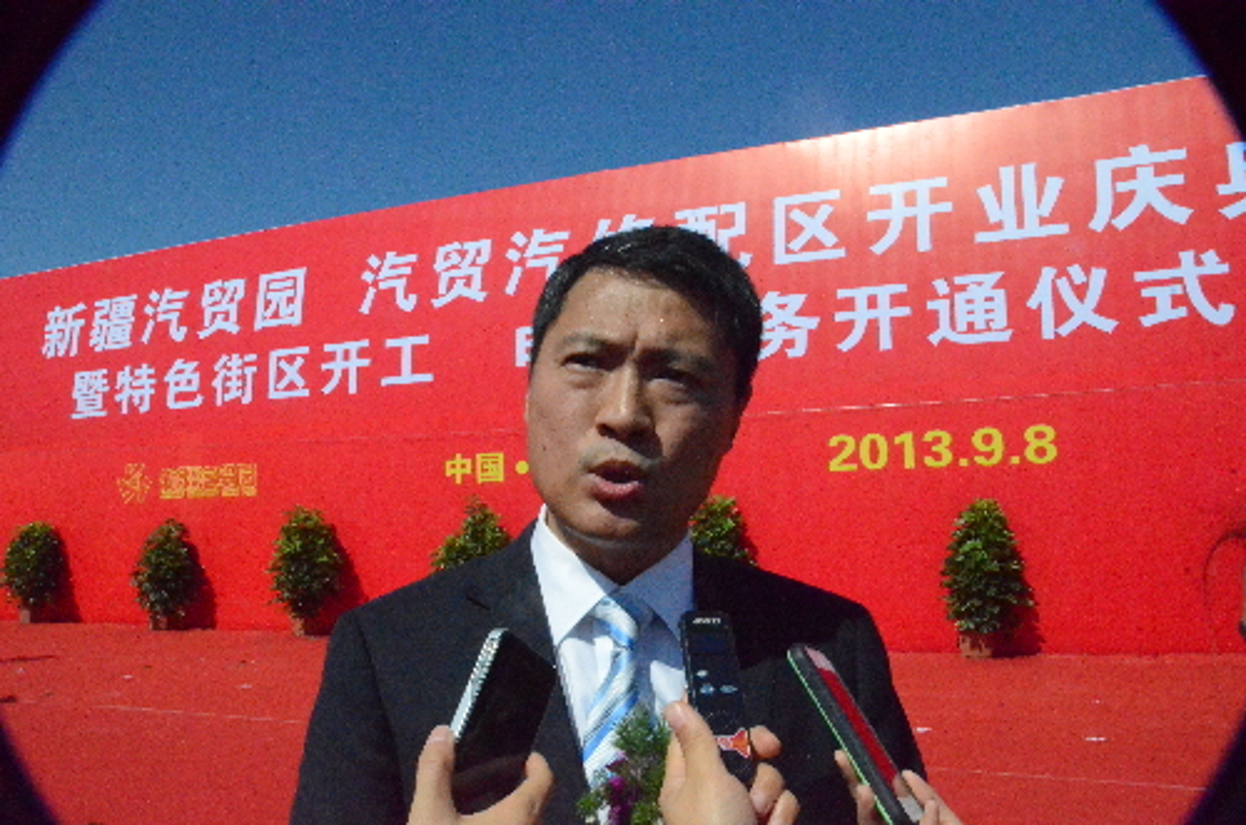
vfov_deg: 41.5
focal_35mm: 32
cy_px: 412
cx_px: 623
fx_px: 1088
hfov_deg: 59.6
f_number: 22
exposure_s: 1/6000
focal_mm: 21
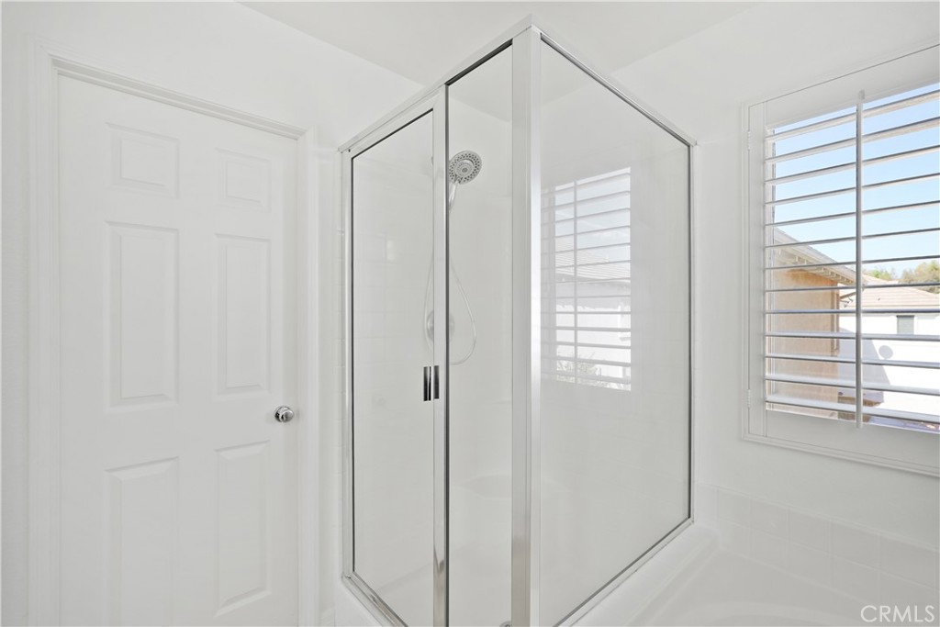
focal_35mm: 16
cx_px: 470
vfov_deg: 73.8
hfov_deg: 96.7
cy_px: 314
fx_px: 418
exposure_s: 1/15
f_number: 7.1
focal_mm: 16
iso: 500
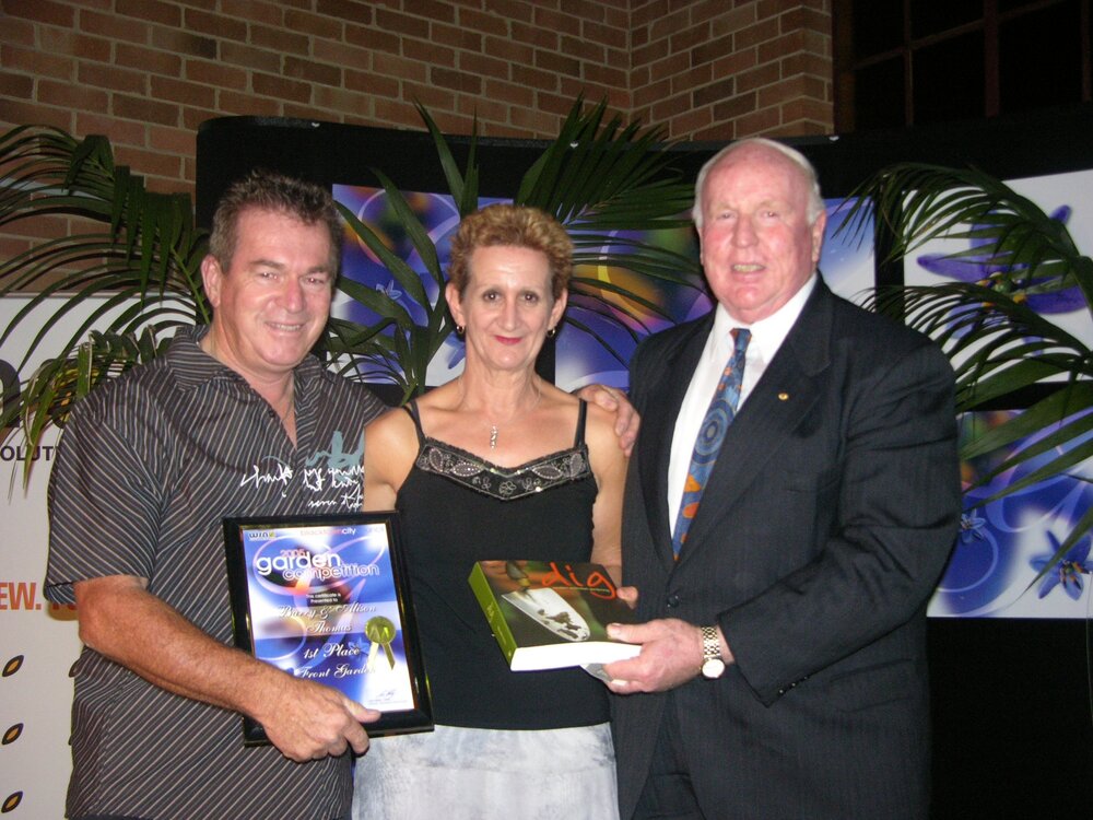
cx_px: 546
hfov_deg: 38.2
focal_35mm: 50
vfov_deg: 29.1
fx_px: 1579
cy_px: 410
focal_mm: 12.7
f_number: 3
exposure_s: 1/60.1
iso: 200
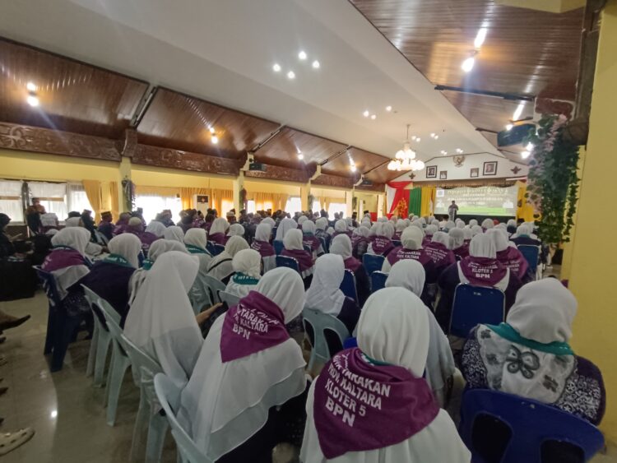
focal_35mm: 16
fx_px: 285
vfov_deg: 78.1
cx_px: 308
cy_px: 232
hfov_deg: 94.5
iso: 535
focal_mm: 1.66
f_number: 2.2
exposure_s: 1/50
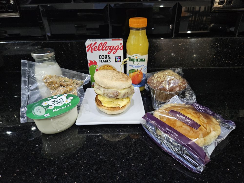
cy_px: 92
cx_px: 122
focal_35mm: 23
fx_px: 162
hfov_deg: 73.9
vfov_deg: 58.9
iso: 640
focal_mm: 5.4
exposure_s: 1/25
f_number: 1.8
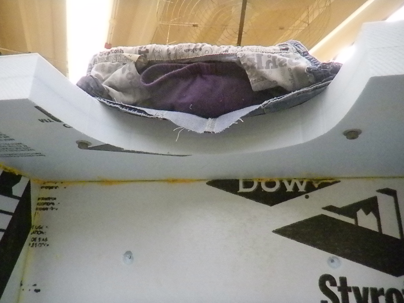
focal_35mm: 28
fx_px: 327
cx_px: 202
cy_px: 152
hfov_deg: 63.4
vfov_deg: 49.7
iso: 3200
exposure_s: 1/114
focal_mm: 5
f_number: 3.9
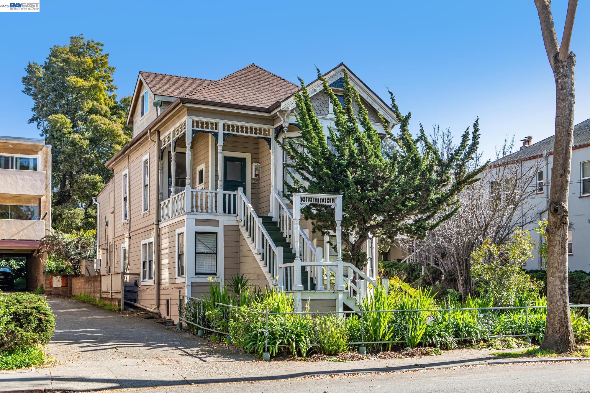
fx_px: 688
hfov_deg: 46.4
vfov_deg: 31.9
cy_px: 196
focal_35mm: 42
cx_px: 295
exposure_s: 1/400
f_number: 11
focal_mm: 42
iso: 250
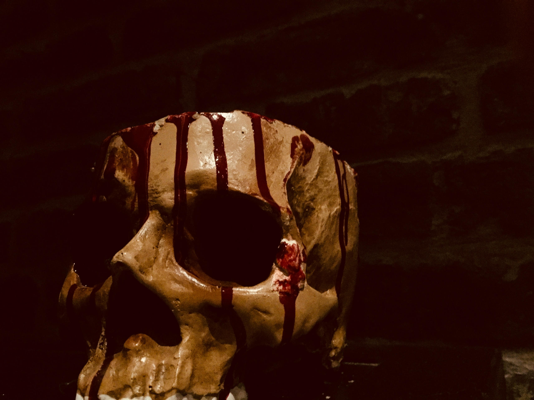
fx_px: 447
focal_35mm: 29
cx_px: 267
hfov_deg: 61.7
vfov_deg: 48.2
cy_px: 200
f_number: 2.2
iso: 2000
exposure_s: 1/17
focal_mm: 4.15
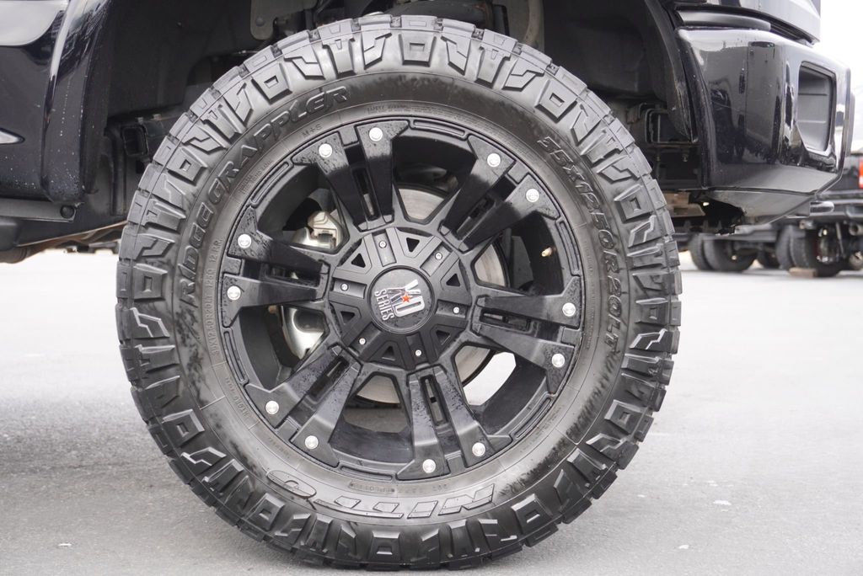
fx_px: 1259
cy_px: 288
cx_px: 432
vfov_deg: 25.8
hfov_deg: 37.8
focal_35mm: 52
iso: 320
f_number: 5.6
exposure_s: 1/160
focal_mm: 35
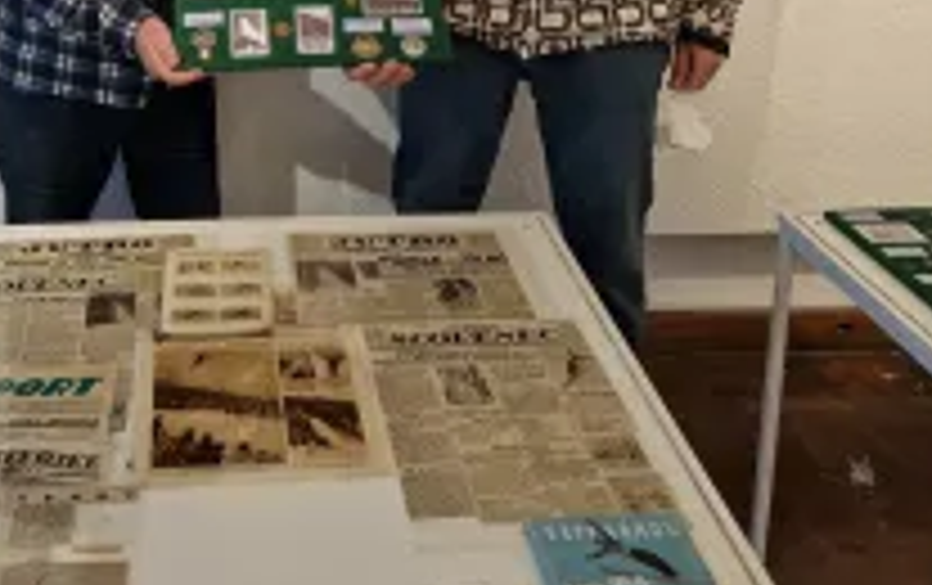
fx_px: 1195
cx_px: 261
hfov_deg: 41.6
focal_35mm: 47
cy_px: -63
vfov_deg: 25.5
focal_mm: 5.4
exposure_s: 1/180
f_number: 1.8
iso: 160
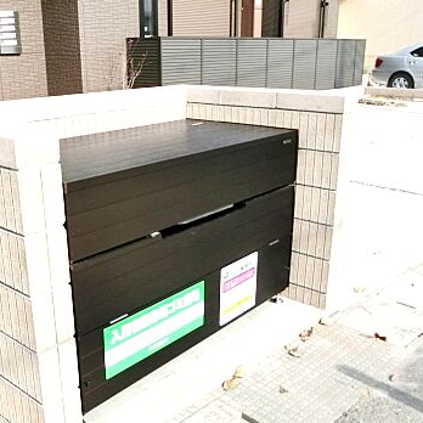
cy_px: 229
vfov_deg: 42.8
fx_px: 539
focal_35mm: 39
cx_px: 173
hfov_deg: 42.7
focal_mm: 4.24
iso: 80
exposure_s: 1/1000
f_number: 3
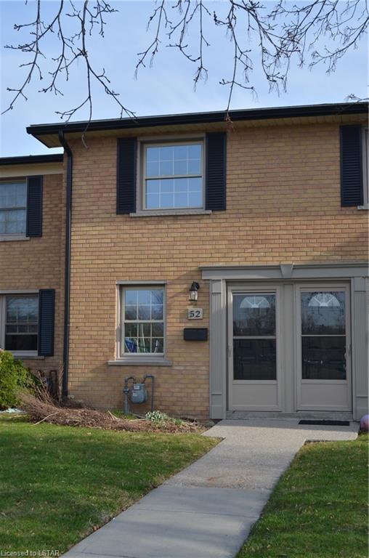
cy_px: 279
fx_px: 742
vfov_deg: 41.2
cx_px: 184
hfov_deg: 27.9
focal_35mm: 48
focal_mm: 32
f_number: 8
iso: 100
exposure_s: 1/160
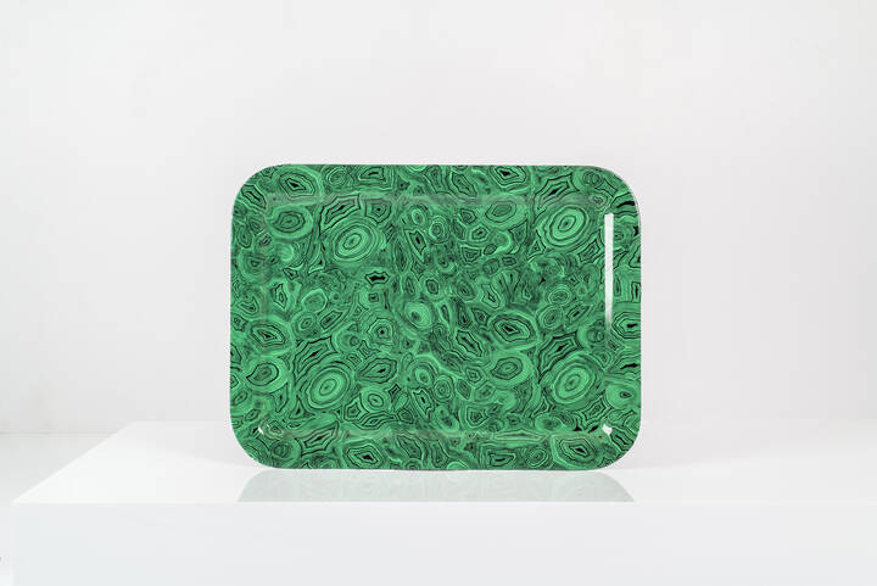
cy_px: 293
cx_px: 438
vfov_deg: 27.0
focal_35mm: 50
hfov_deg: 39.6
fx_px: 1219
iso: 100
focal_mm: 50
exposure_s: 1/200
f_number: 10
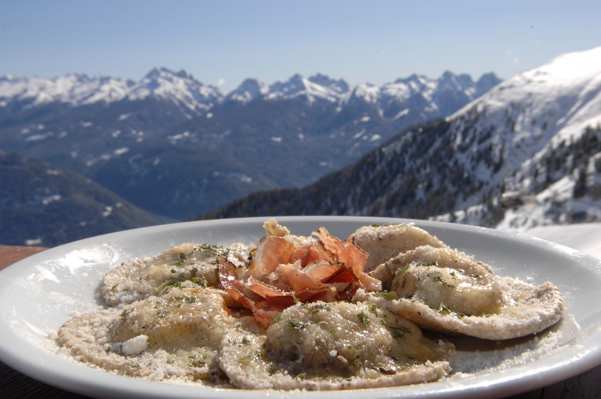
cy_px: 200
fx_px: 650
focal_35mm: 39
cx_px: 300
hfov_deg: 49.6
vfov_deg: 34.1
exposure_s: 1/200
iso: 200
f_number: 14
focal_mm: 26
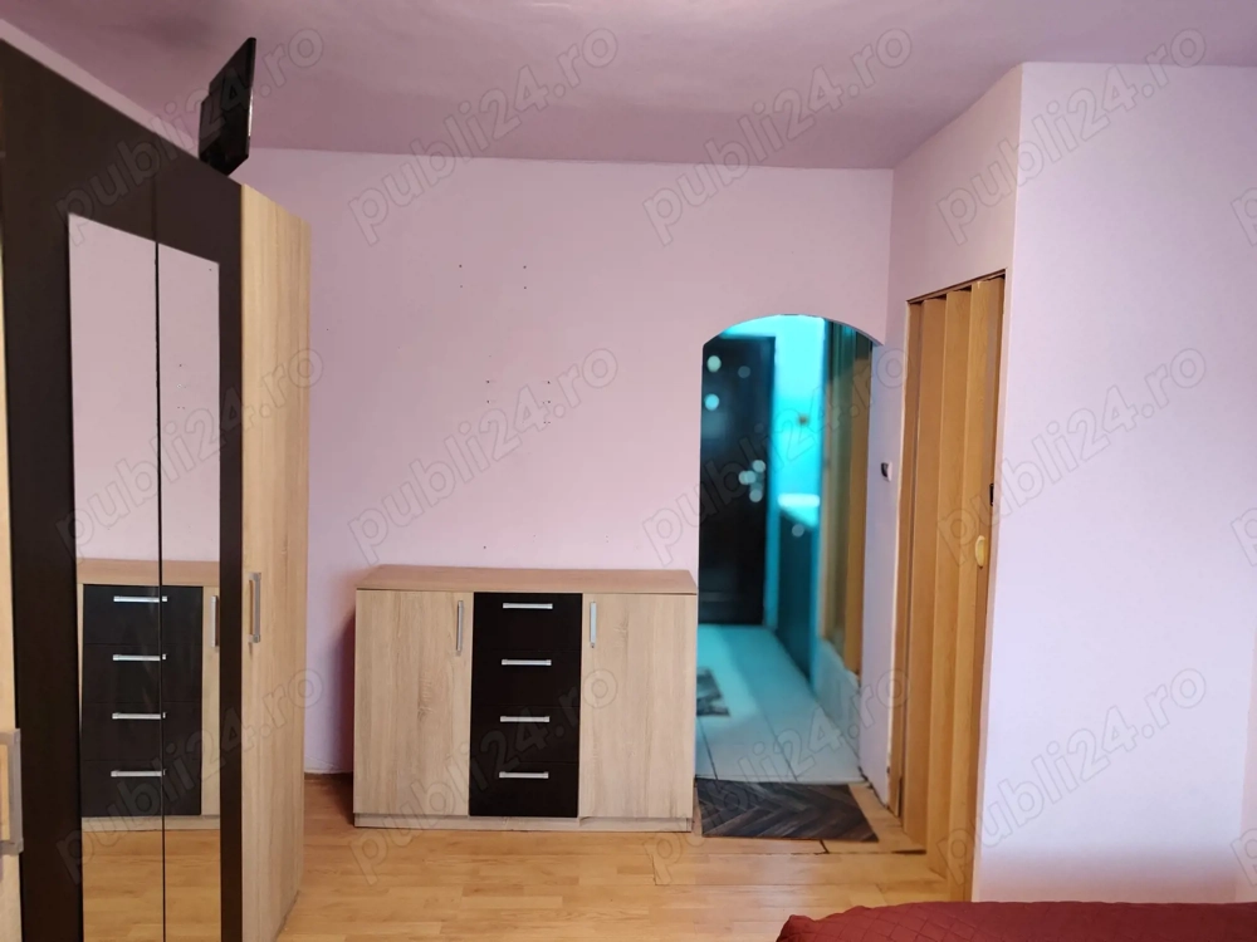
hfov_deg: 71.6
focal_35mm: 24
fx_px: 872
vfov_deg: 56.8
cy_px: 471
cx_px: 628
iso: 704
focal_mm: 5.25
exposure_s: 1/25
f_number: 4
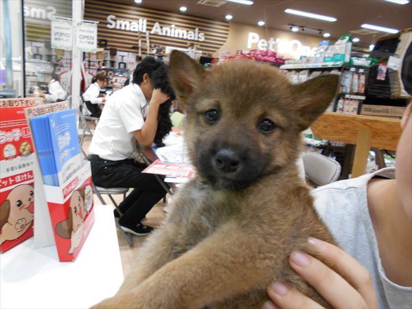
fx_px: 309
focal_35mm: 26
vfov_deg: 53.1
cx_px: 206
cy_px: 154
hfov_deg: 67.3
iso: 280
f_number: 3.2
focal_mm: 4.6
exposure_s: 1/30
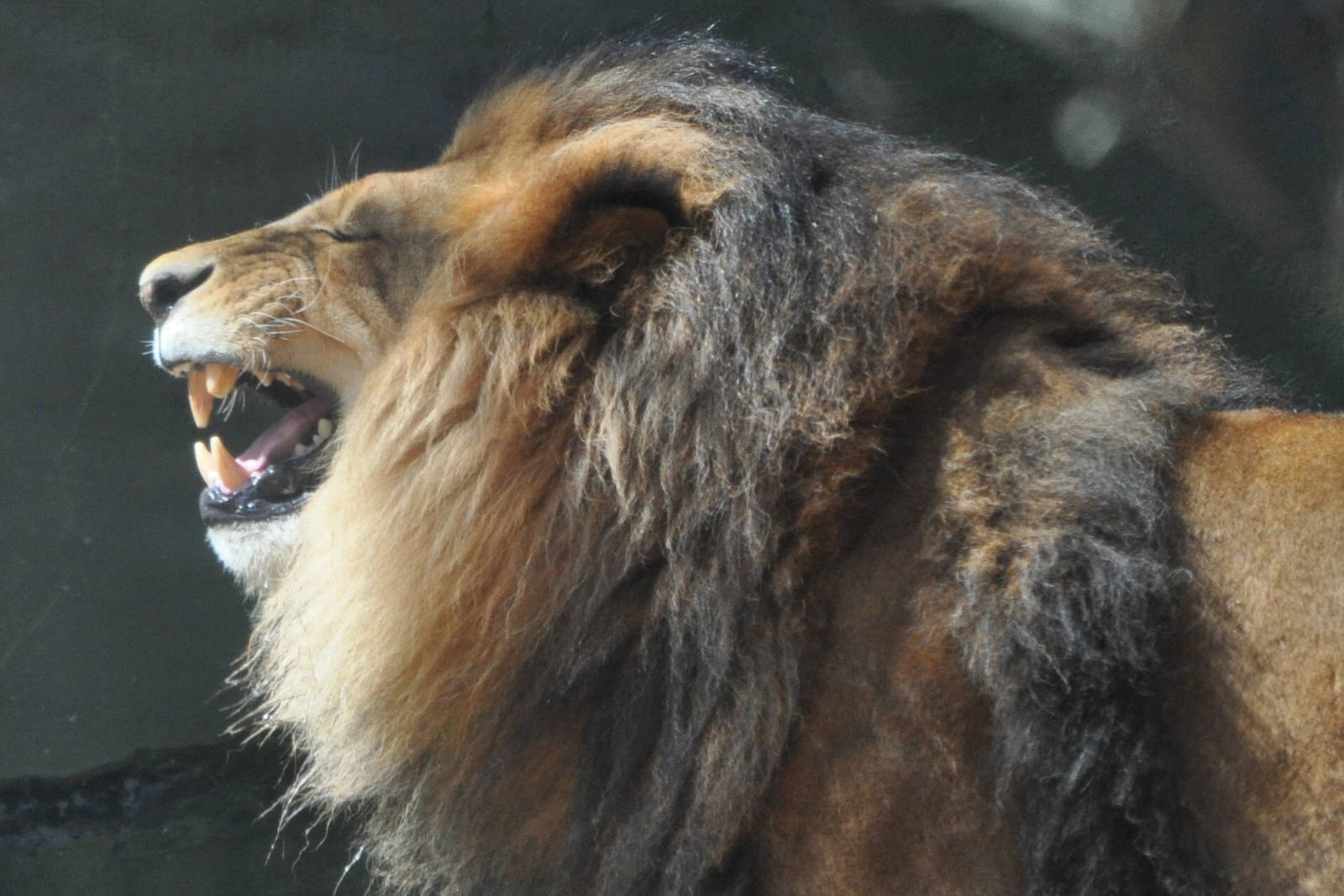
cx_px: 672
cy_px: 448
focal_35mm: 300
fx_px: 11200
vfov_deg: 4.6
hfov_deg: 6.9
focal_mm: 200
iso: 800
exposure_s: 1/800
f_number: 5.6
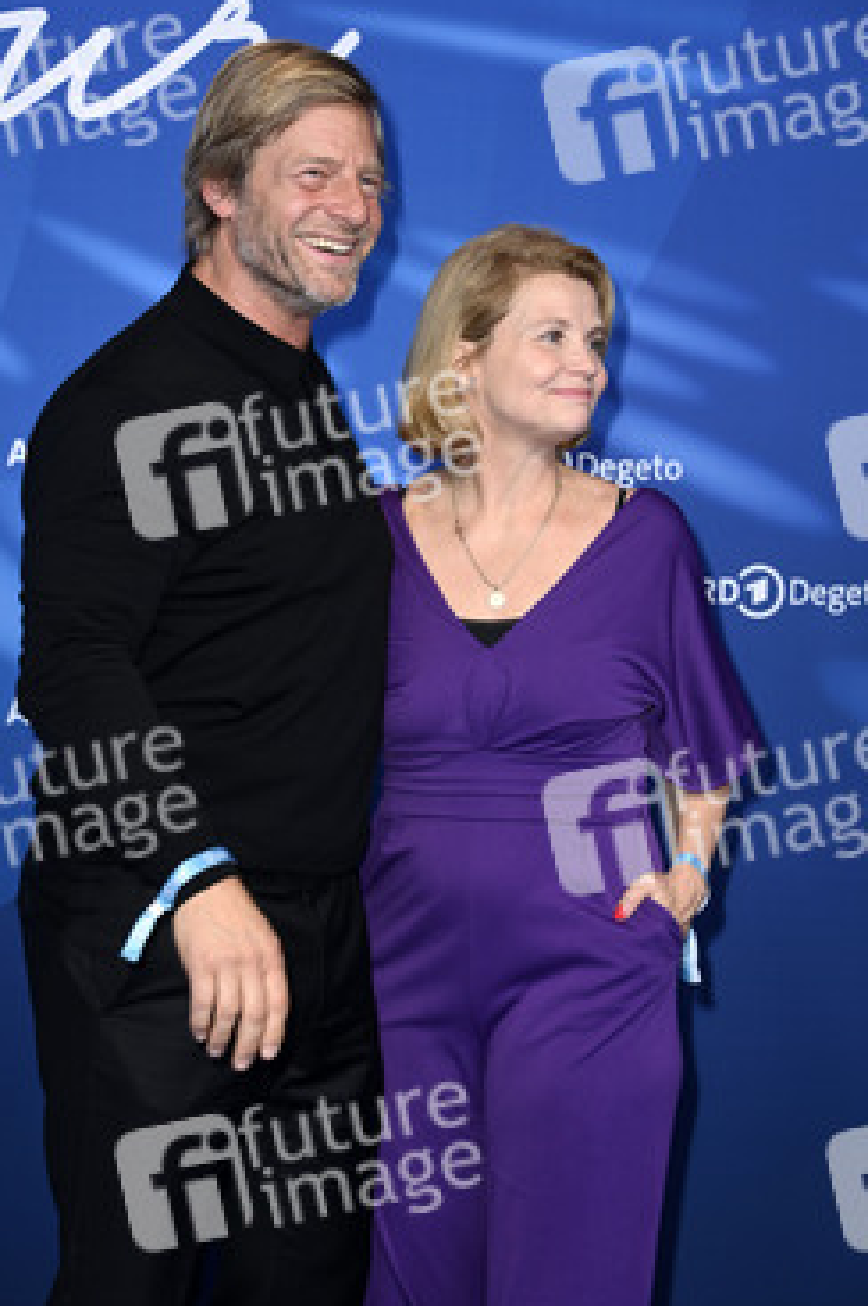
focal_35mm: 98
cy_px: 633
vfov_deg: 20.8
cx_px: 402
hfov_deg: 13.9
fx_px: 3551
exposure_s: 1/250
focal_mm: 90
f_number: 5.6
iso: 800
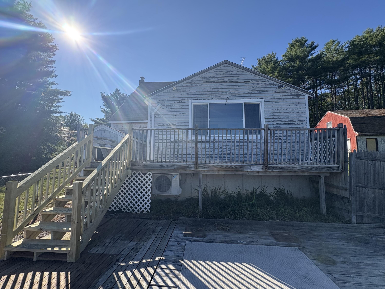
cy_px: 144
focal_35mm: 14
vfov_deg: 85.7
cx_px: 192
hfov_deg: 102.1
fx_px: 156
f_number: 2.2
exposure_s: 1/1420
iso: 64
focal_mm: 2.22
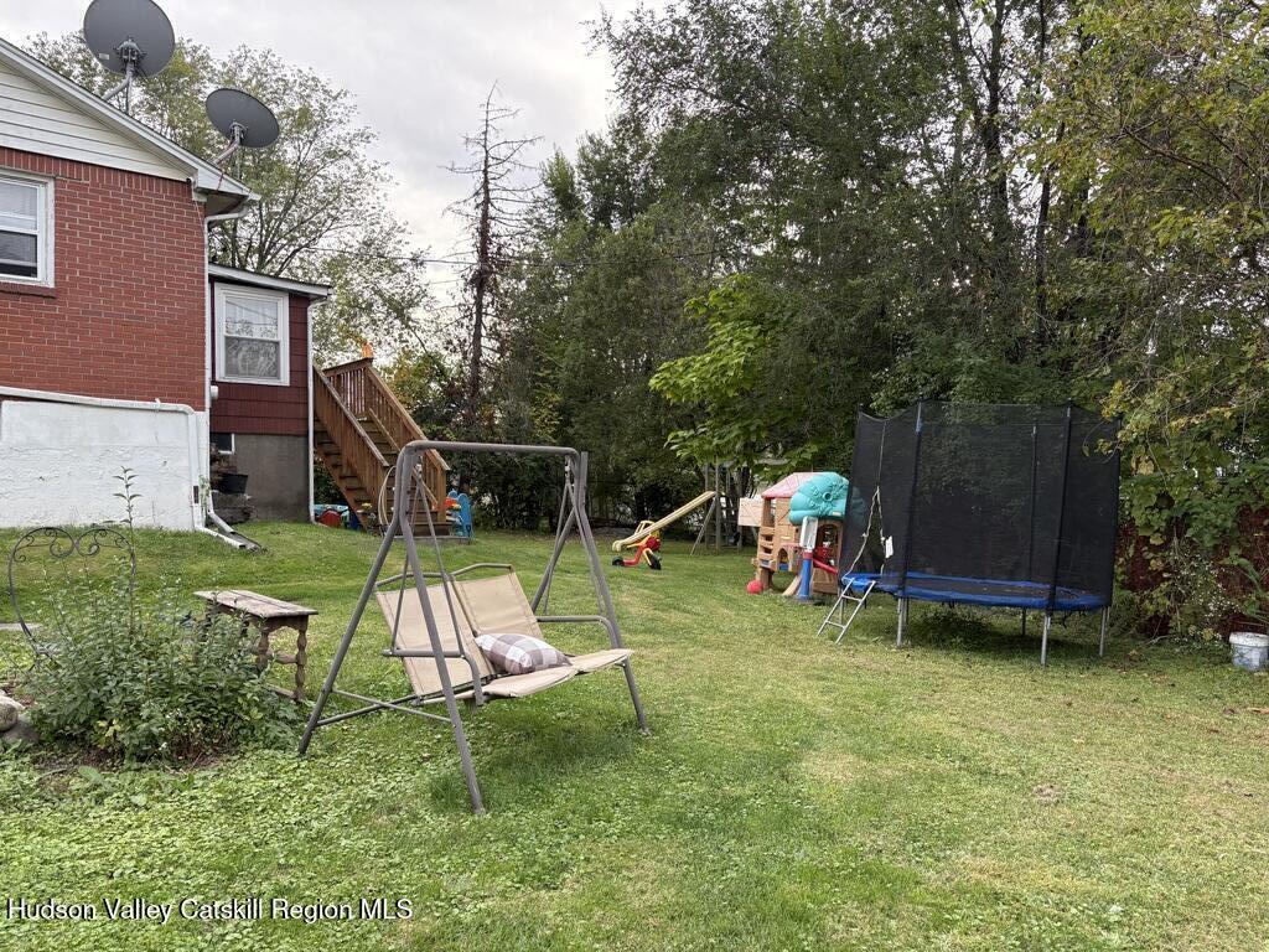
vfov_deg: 53.1
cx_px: 634
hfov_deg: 67.3
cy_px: 476
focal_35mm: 26
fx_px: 953
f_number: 1.6
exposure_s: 1/241
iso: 64
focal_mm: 5.96
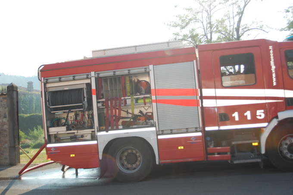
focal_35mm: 46
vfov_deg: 28.9
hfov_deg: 42.4
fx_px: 378
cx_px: 146
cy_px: 98
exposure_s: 1/500
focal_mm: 31
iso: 320
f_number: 5.6
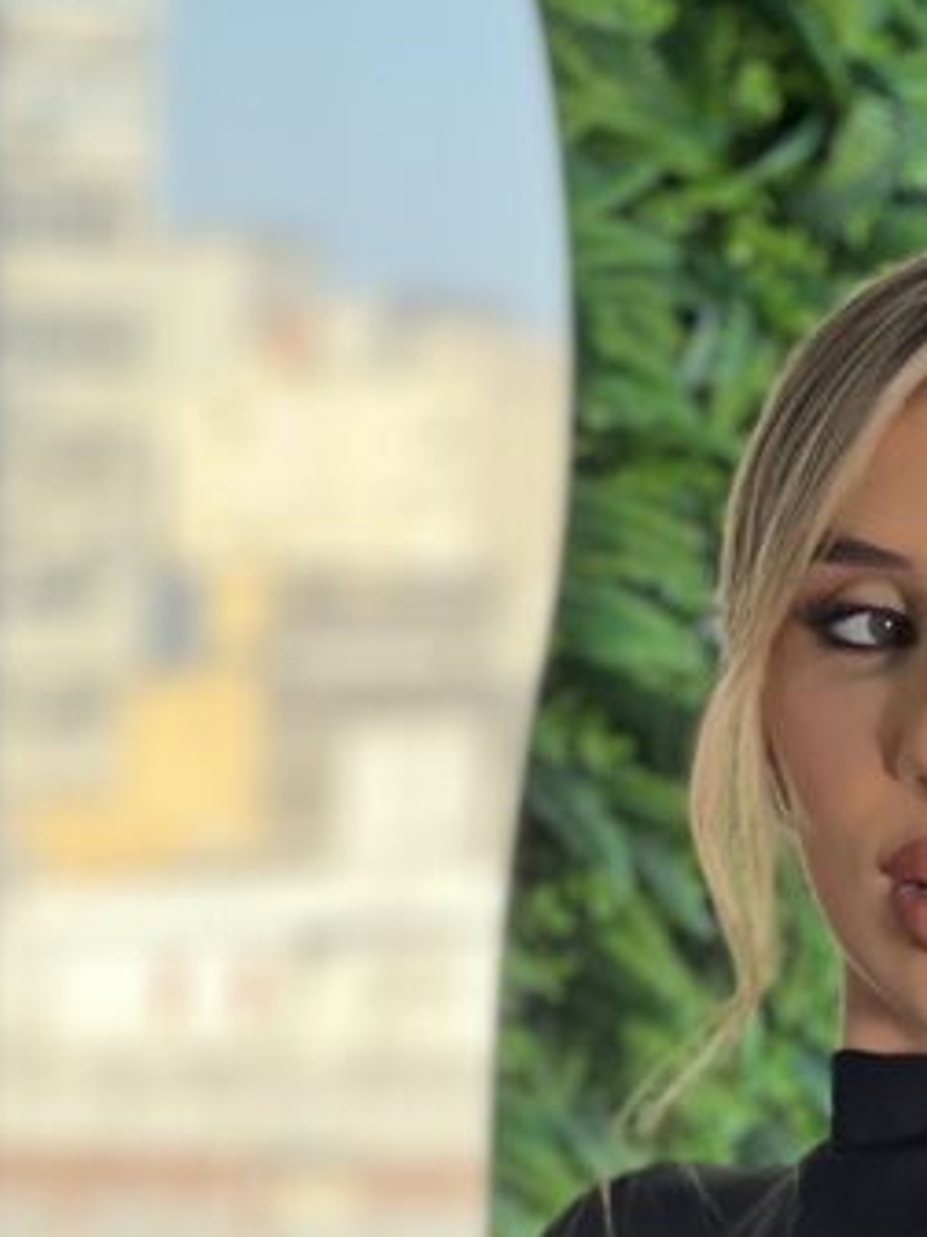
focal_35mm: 214
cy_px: 1526
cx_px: 898
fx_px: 7641
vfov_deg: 9.1
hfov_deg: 6.9
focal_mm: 9
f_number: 2.8
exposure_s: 1/120
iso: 100
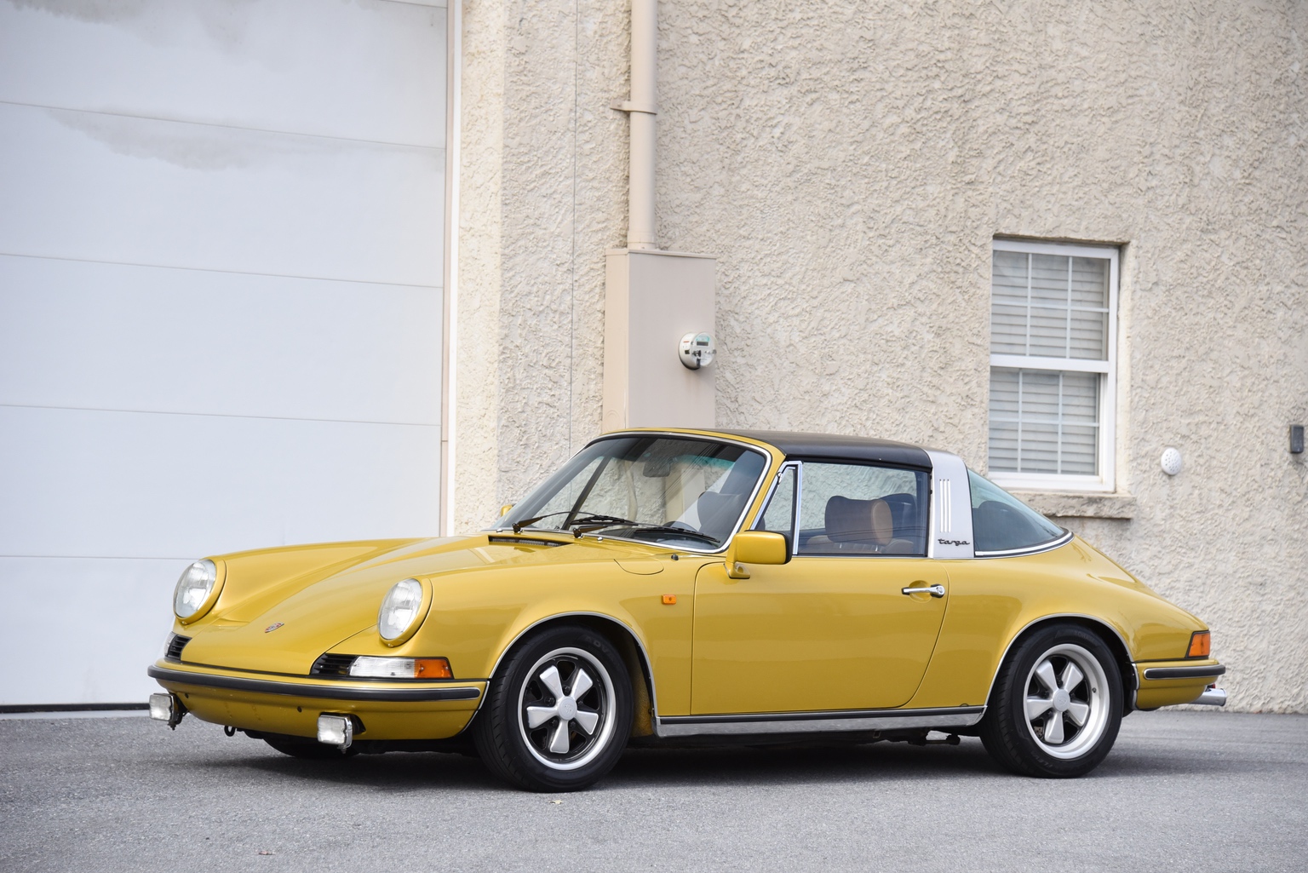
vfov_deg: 10.2
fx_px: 4906
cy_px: 436
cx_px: 654
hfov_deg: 15.2
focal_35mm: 135
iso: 2000
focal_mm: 135
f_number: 6.3
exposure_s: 1/4000
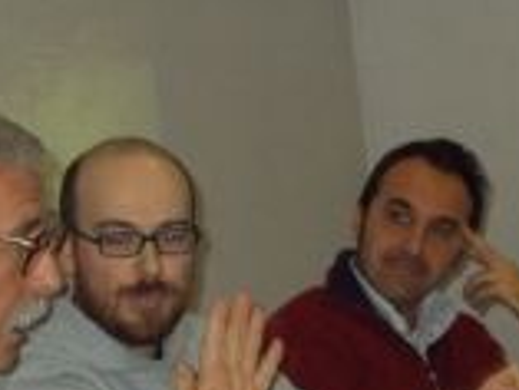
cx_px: 301
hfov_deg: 11.7
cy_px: 185
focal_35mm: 169
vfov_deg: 8.8
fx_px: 2536
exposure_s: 1/60
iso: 800
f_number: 5.8
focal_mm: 13.5
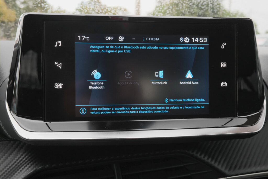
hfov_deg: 53.1
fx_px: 268
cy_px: 90
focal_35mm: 36
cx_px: 134
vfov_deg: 36.9
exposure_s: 1/80
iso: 2000
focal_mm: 24.2
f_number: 7.1
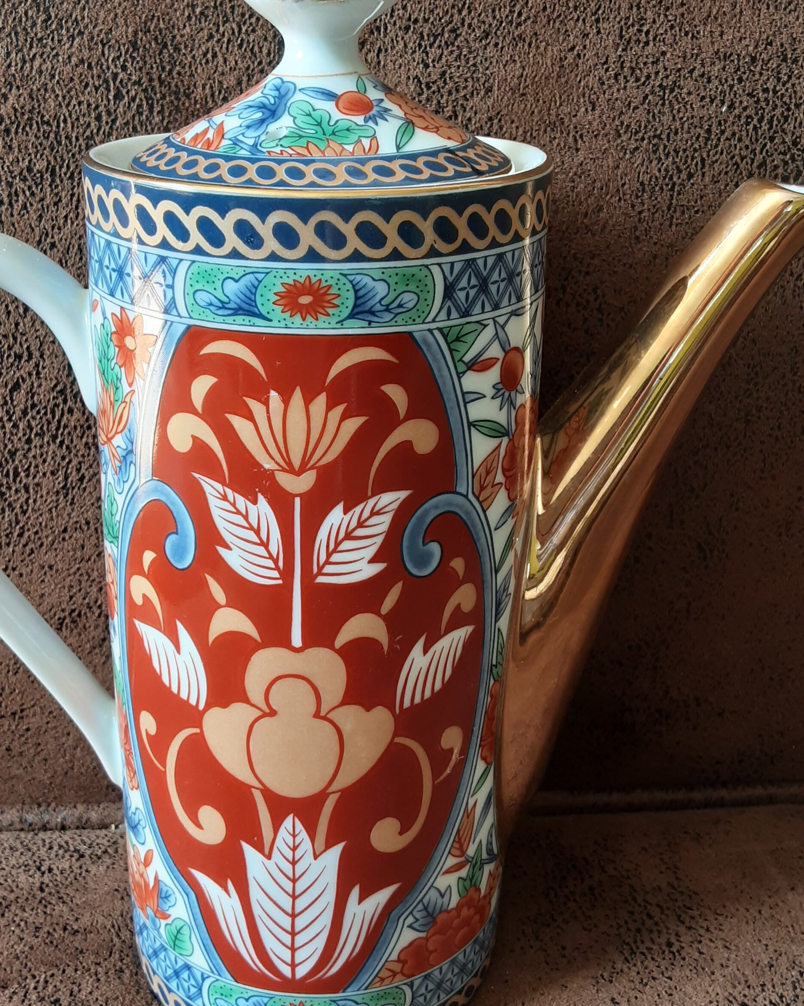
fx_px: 1130
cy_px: 453
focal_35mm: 38
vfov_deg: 47.9
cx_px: 340
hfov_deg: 39.1
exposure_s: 1/50
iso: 64
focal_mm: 2.9
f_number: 1.9
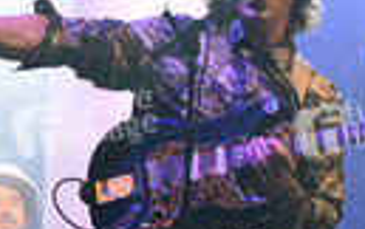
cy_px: 195
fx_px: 3725
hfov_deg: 5.6
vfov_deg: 3.5
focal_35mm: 374
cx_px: 406
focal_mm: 105
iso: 1250
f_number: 6.3
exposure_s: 1/100
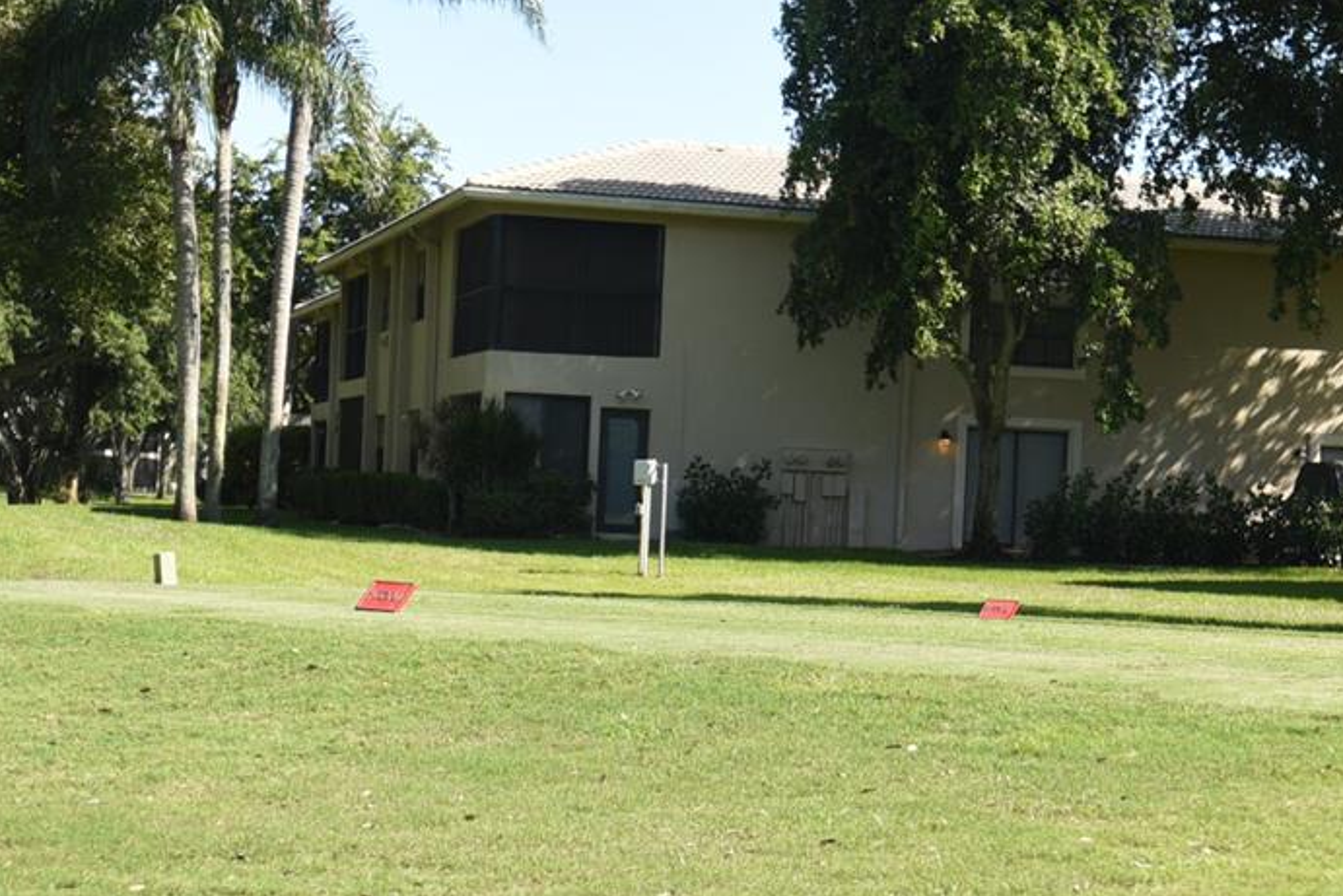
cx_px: 731
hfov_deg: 23.6
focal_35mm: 86
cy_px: 641
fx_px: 3209
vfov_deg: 15.8
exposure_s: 1/400
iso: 100
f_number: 2.8
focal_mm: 29
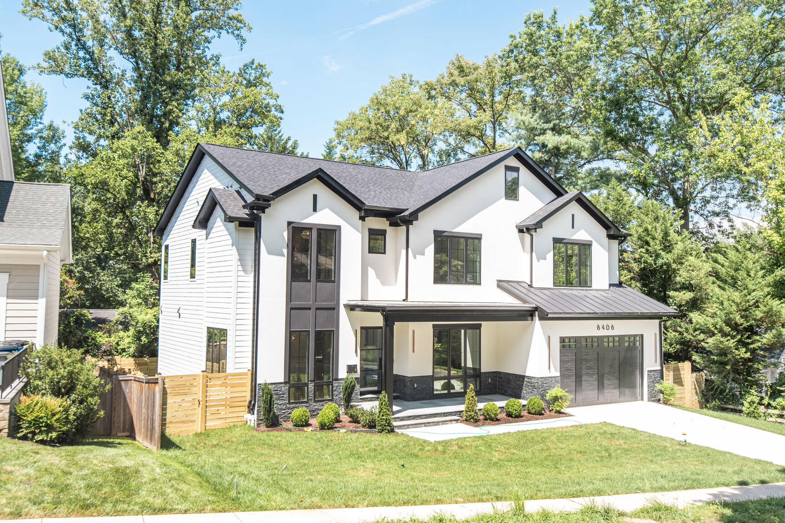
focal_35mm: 32
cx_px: 392
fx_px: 698
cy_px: 262
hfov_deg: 58.7
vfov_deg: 41.1
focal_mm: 32
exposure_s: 1/80
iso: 400
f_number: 8
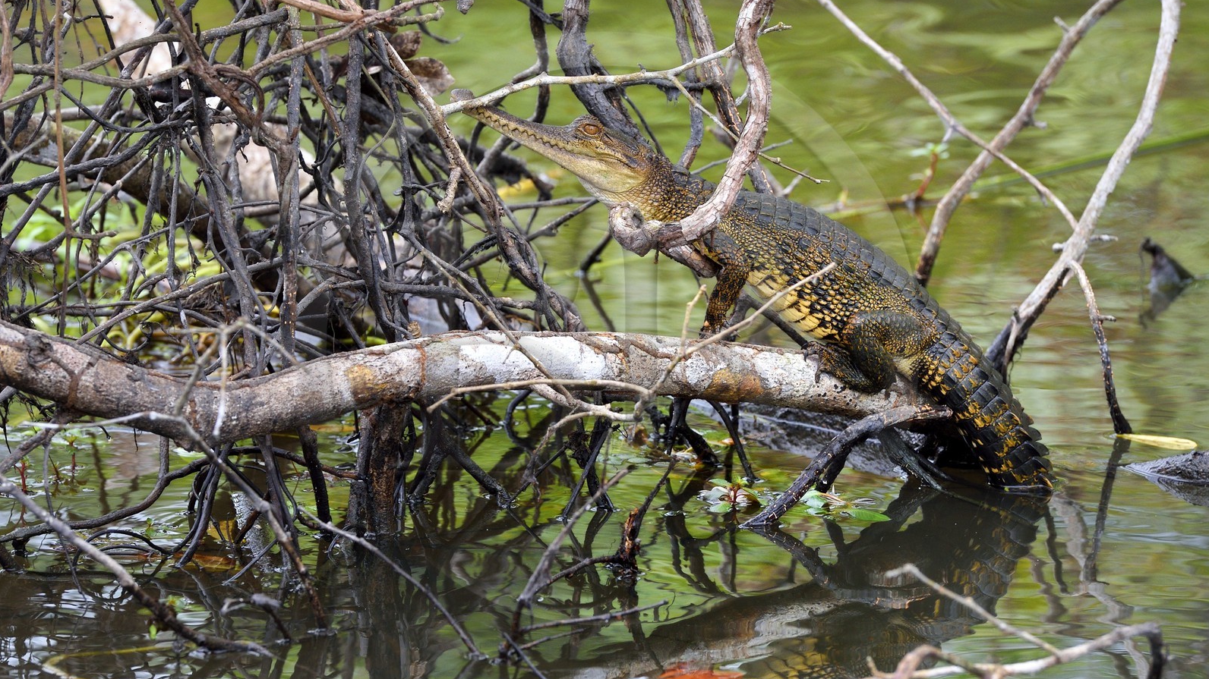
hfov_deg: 10.8
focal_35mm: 200
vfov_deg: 6.1
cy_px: 347
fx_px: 6411
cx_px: 606
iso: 800
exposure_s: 1/320
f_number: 7.1
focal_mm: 190
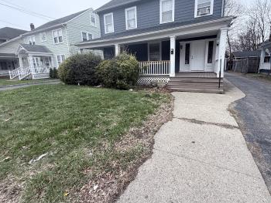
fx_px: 125
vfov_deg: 77.9
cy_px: 90
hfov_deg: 94.2
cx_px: 148
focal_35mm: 16
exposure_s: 1/928
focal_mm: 2.22
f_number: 2.2
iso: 50
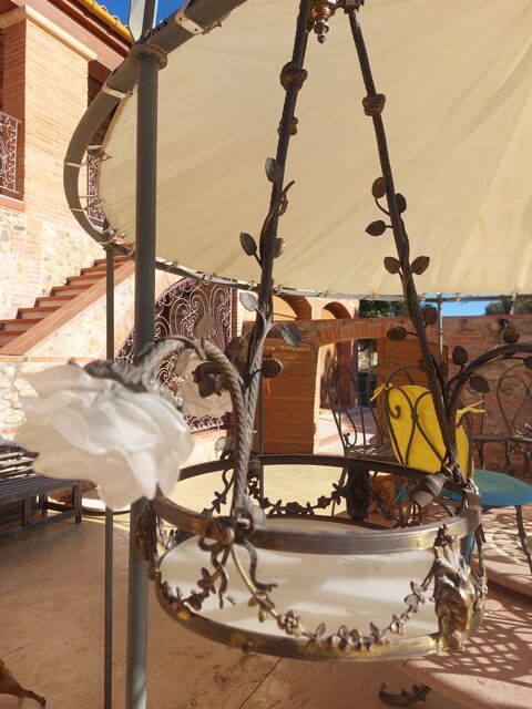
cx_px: 266
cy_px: 354
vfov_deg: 69.4
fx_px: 512
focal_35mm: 25
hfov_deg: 54.9
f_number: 1.8
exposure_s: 1/858
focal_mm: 5.23
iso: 25
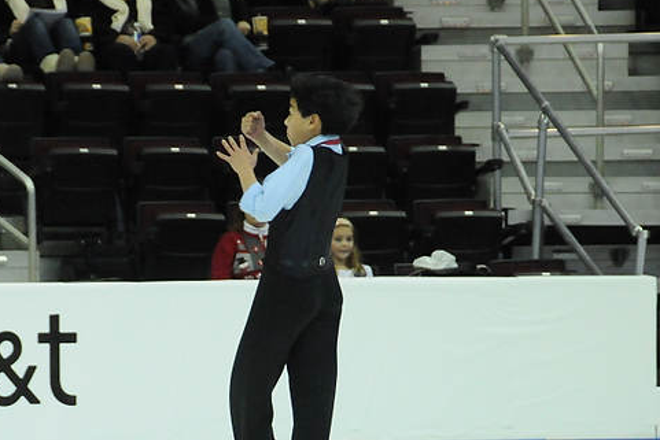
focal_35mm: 324
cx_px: 244
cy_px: 345
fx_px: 5941
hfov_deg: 6.4
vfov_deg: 4.2
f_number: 5.6
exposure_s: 1/1000
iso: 3200
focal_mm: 130
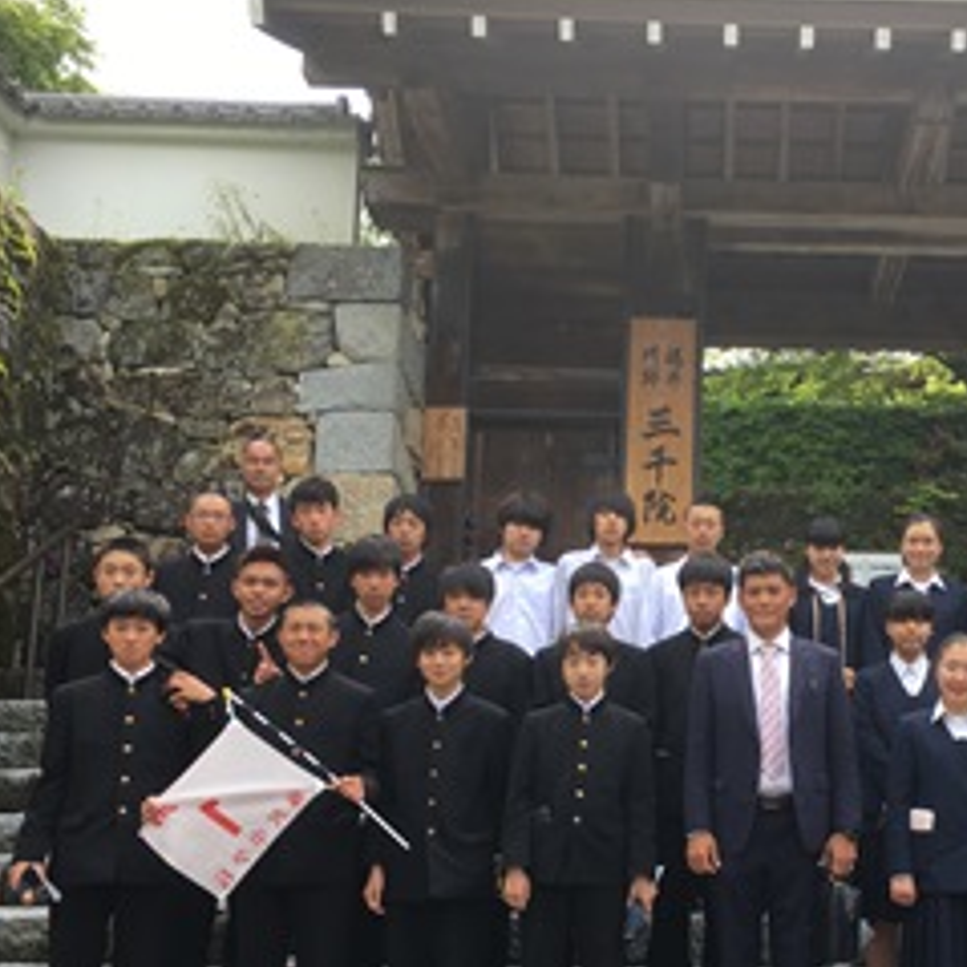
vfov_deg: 35.3
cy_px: 570
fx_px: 1517
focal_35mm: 48
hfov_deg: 34.5
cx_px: 749
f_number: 2.2
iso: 25
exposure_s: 1/281
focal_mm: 4.15
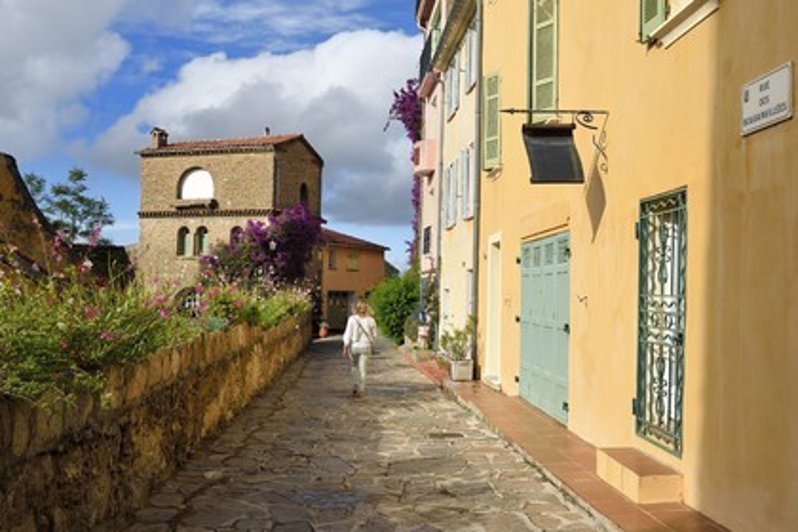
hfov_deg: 58.7
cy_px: 266
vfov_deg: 41.1
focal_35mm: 32
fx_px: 709
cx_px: 399
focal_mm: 32
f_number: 13
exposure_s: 1/160
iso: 200
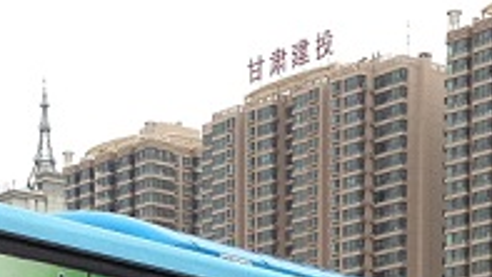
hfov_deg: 15.0
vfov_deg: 7.9
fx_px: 1866
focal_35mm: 143
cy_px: 674
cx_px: 147
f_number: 2.4
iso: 64
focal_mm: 4.12
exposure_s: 1/120
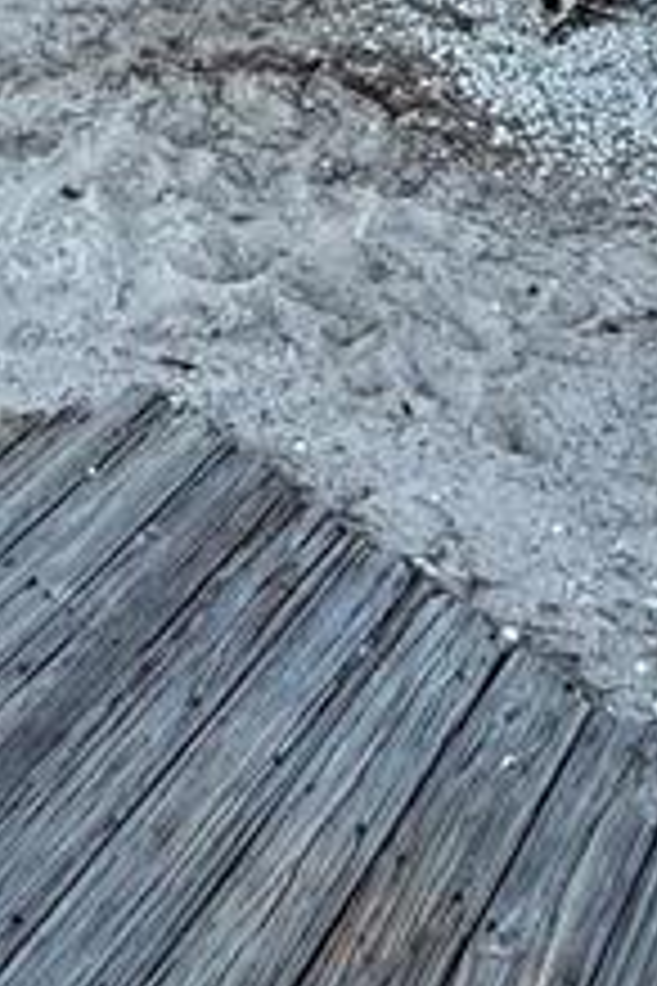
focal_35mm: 68
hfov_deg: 19.9
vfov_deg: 22.3
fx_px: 1861
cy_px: -621
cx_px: 495
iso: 64
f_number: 2.2
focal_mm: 2.22
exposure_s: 1/445
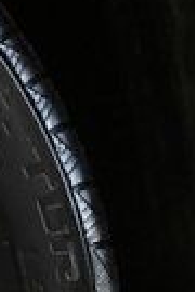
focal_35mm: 303
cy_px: 360
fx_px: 2462
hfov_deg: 4.4
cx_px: -355
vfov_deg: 6.7
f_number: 4.5
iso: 1000
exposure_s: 1/800
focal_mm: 40
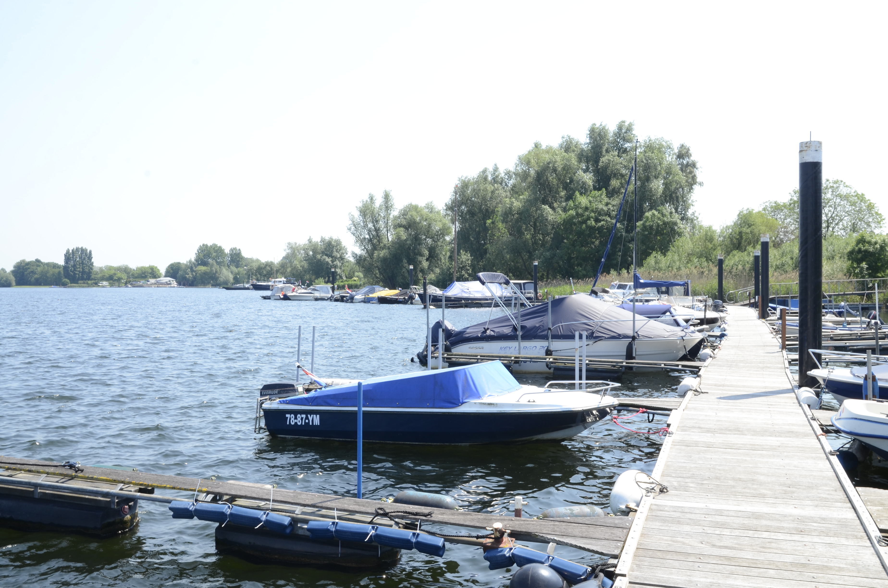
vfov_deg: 36.7
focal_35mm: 36
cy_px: 294
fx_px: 886
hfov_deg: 53.2
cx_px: 444
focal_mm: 24
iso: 200
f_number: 16
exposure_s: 1/60
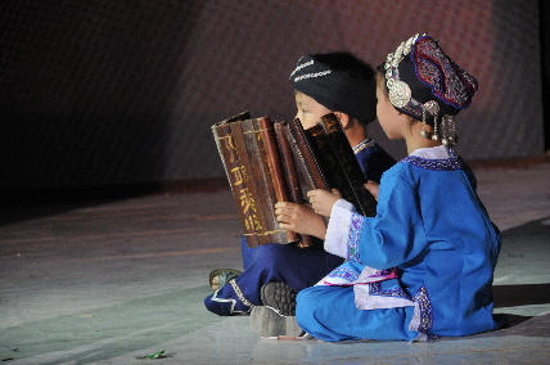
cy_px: 182
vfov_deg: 8.1
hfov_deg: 12.2
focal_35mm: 168
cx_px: 275
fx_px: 2563
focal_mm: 112
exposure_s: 1/50
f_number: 5.3
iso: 400
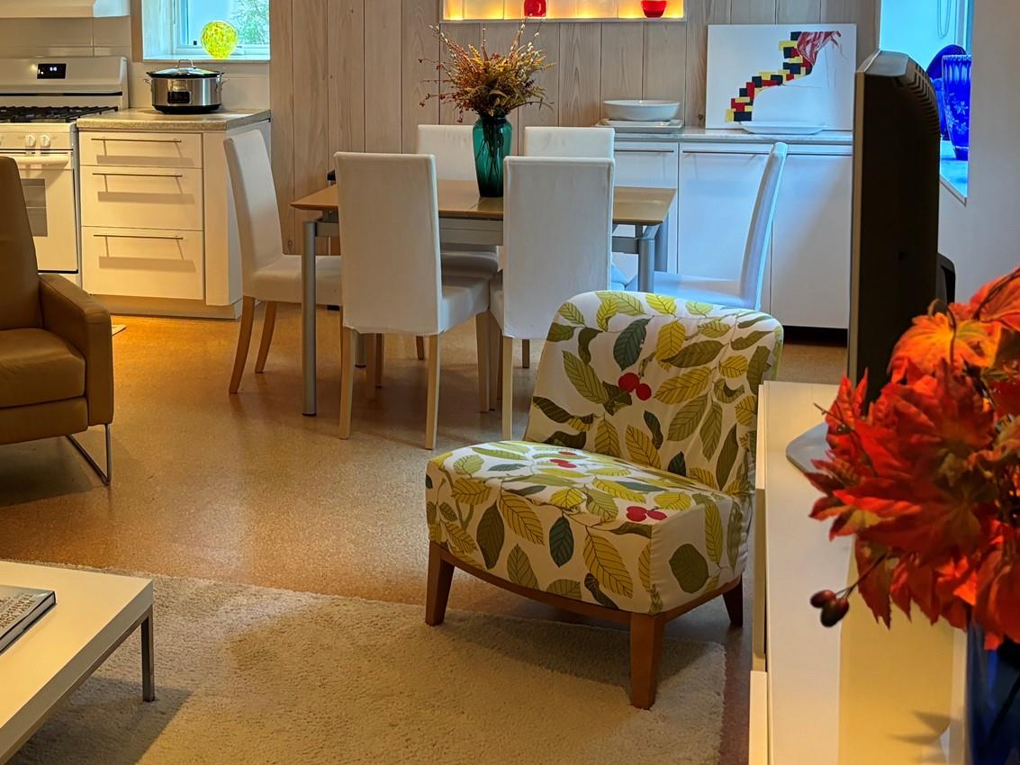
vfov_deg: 30.2
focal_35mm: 47
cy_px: 159
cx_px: 302
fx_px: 1385
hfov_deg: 39.7
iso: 400
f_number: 1.6
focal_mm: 5.96
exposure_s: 1/40
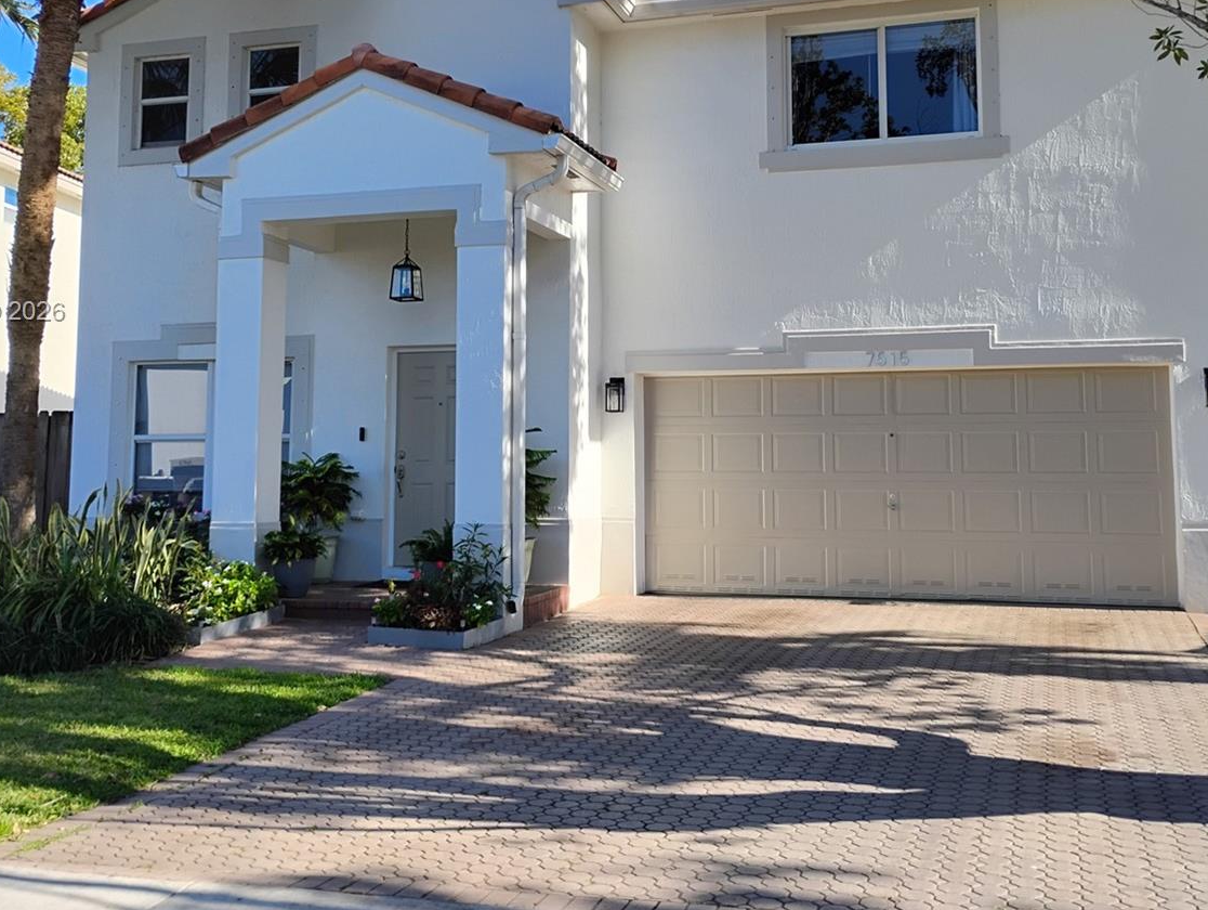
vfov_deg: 35.7
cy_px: 313
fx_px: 1398
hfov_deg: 46.7
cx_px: 590
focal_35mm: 40
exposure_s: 1/504
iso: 100
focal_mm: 4.26
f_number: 1.8
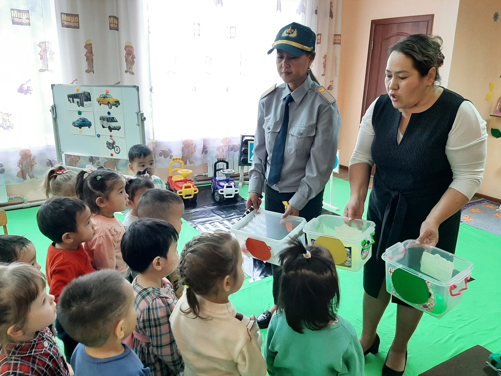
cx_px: 250
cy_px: 188
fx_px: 376
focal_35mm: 26
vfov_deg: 53.1
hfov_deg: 67.3
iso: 200
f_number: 1.7
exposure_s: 1/50
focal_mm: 3.93
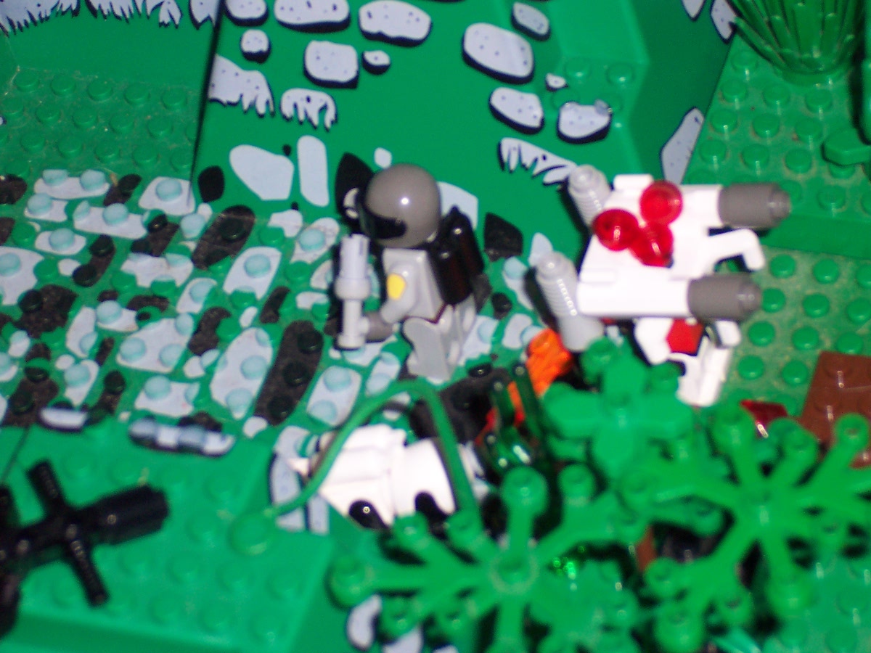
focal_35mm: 144
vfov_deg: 10.3
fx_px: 3623
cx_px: 436
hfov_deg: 13.7
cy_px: 326
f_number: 4.9
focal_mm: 22.4
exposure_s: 1/125
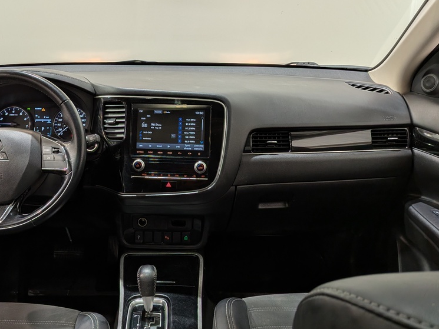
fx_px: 419
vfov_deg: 42.9
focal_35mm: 33
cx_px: 174
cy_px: 147
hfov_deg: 54.9
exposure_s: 1/145
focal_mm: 4.53
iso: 30
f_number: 1.7
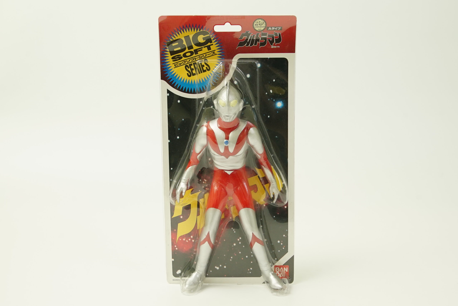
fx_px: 535
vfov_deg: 31.9
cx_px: 229
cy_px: 153
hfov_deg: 46.4
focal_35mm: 42
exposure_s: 1/20
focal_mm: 28
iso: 1000
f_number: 10
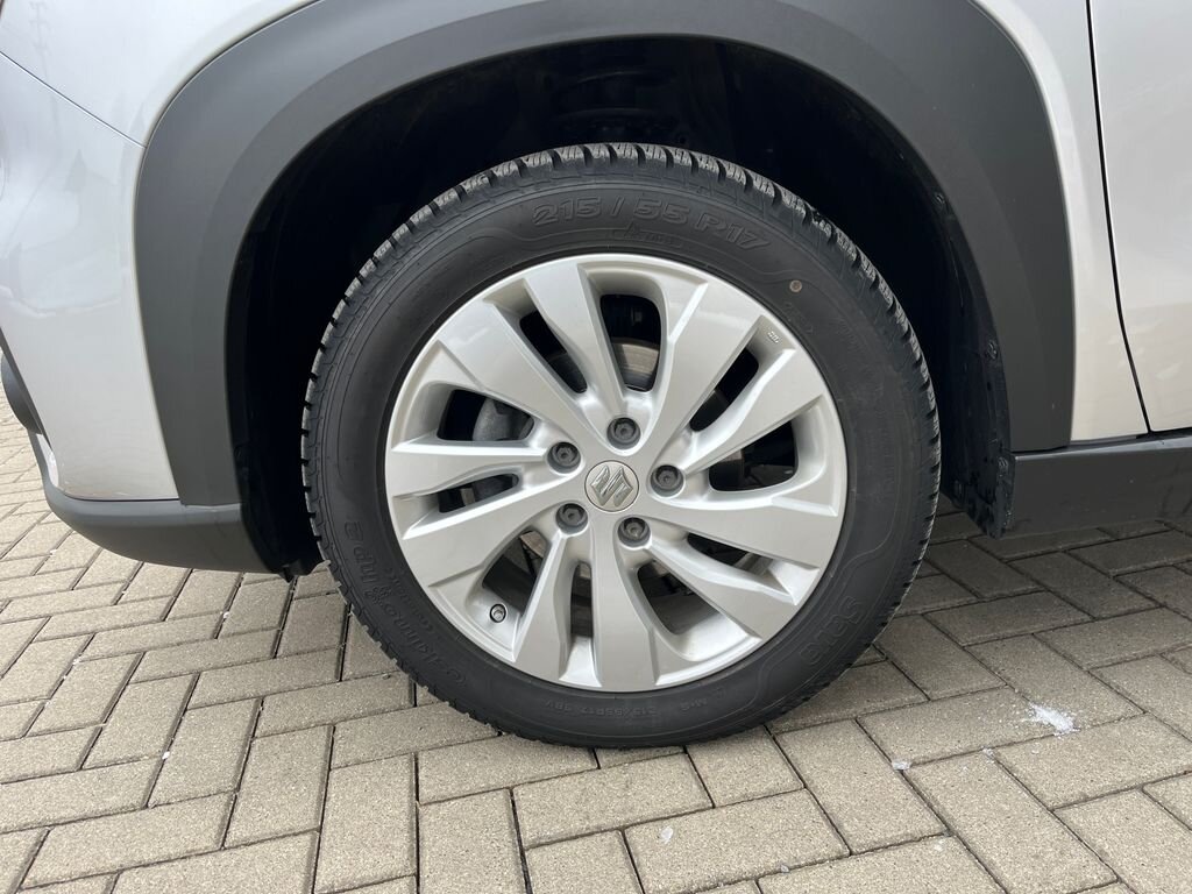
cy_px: 447
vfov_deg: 53.1
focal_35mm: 26
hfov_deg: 67.3
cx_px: 596
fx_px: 895
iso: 32
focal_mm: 5.1
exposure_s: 1/145
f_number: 1.6
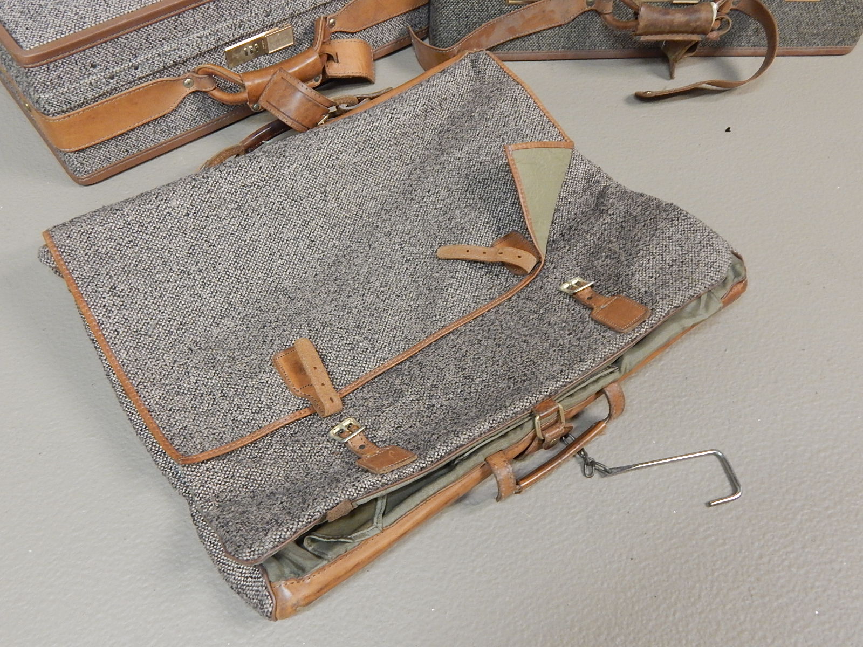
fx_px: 773
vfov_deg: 45.4
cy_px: 324
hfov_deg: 58.4
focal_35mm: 31
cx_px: 432
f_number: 3.2
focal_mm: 5.6
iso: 400
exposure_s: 1/25
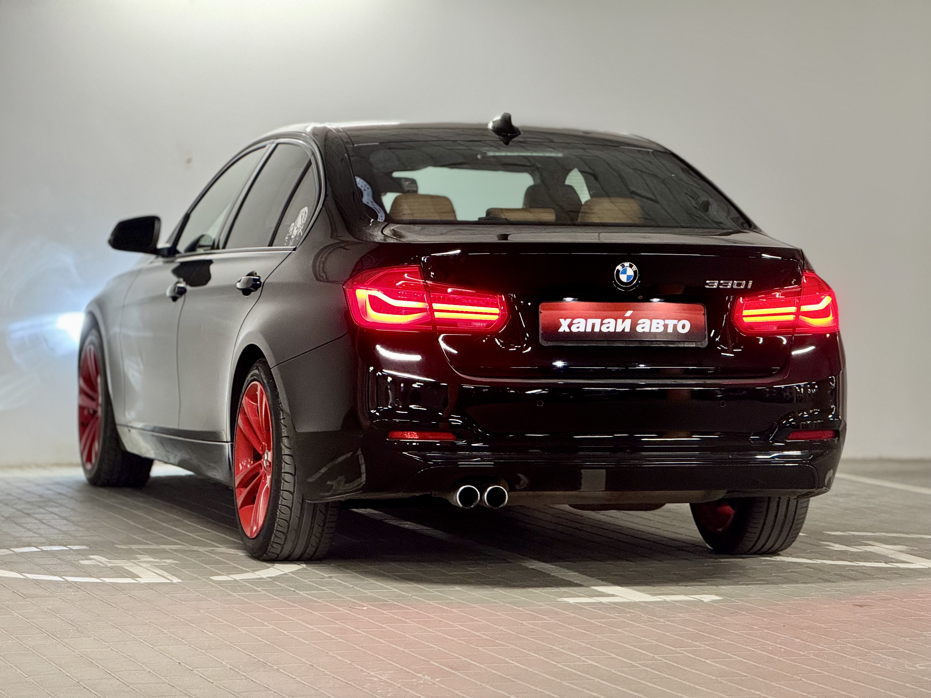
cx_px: 466
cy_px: 349
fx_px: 3227
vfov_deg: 12.3
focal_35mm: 120
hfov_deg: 16.4
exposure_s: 1/50
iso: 320
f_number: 2.8
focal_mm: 15.66
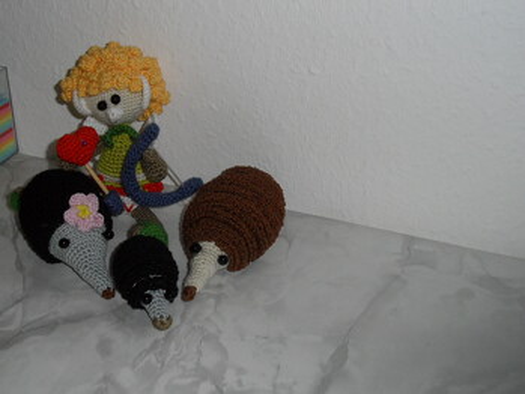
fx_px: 759
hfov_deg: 38.2
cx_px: 262
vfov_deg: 29.1
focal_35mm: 50
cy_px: 197
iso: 200
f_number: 3.8
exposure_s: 1/45
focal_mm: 8.2
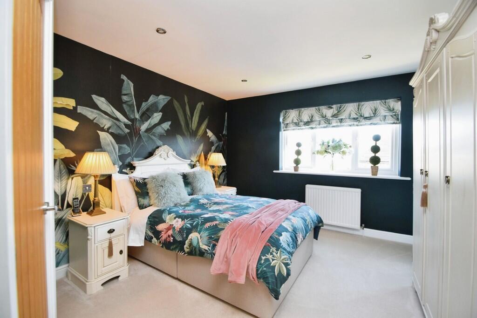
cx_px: 238
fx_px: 199
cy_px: 159
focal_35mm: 15
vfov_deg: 77.3
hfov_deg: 100.4
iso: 800
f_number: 4.5
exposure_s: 1/80
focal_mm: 10
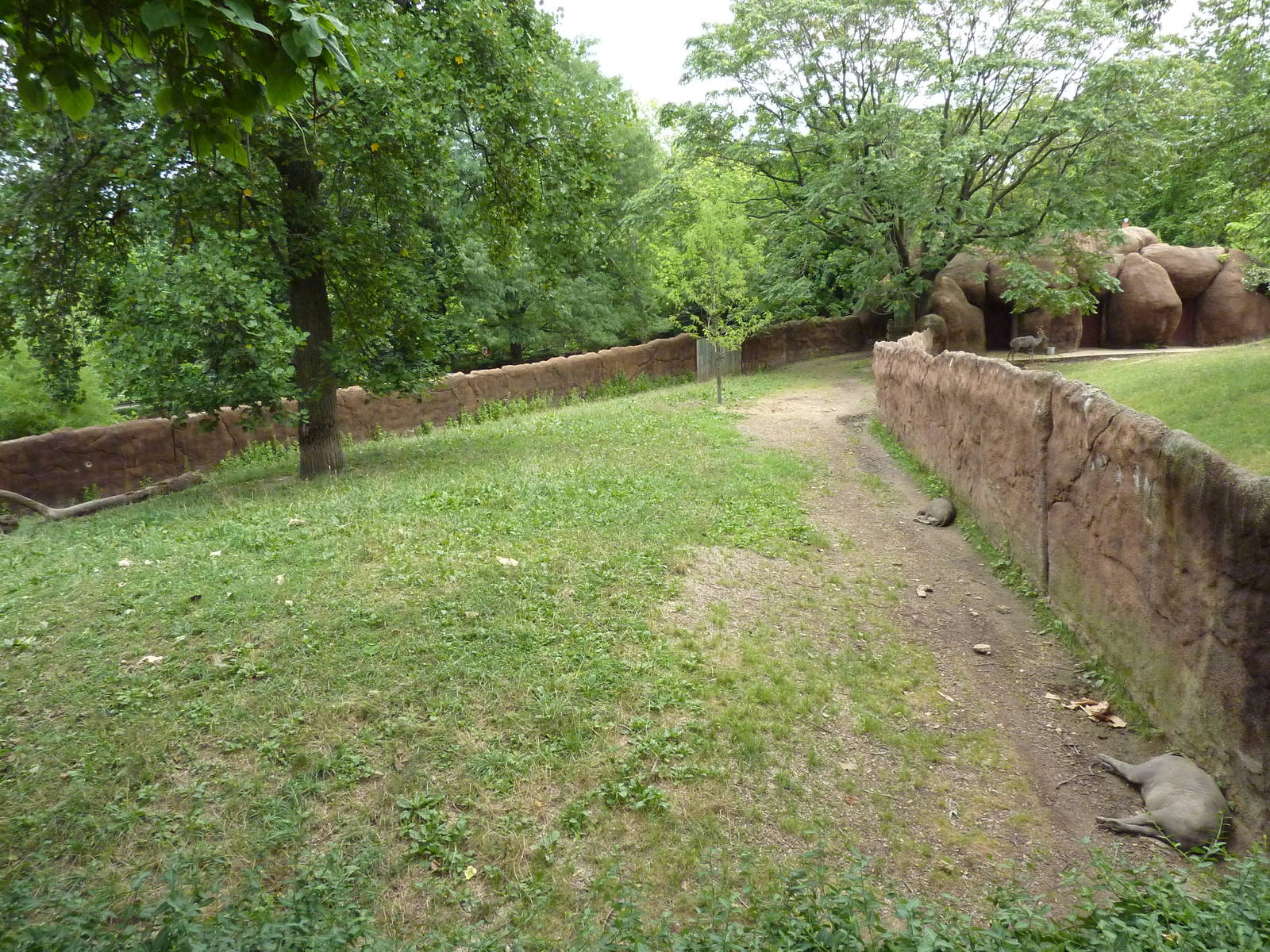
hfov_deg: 69.4
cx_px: 635
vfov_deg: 54.9
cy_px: 476
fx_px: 917
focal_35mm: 25
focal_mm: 4.1
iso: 320
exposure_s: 1/500
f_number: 3.3
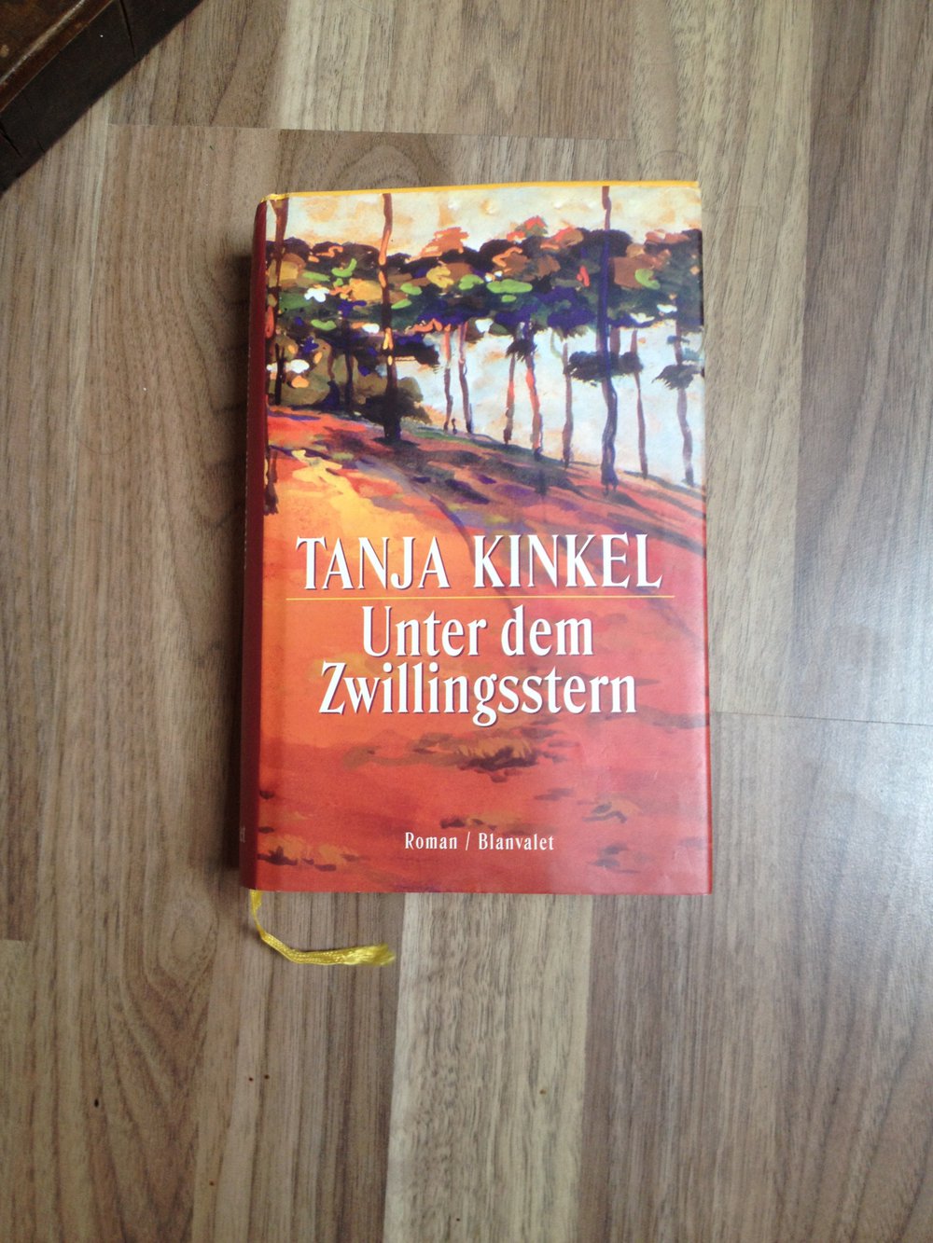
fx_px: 1258
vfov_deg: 52.6
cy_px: 622
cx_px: 466
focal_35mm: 35
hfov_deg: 40.7
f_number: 2.4
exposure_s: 1/20
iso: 64
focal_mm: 4.28
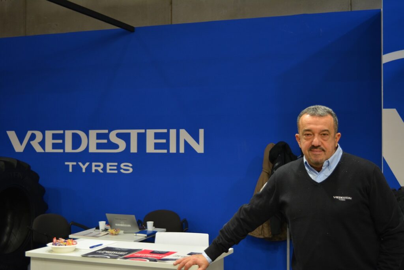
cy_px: 135
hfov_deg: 38.9
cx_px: 202
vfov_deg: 26.5
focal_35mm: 51
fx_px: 572
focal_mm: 34
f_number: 4.5
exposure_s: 1/60
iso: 500
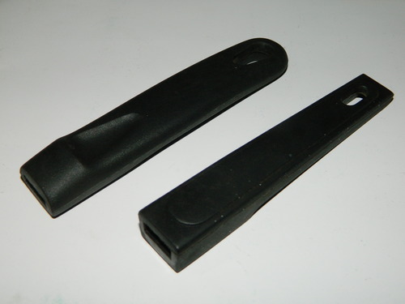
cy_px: 152
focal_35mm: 47
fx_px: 550
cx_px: 202
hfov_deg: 40.4
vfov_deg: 30.9
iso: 200
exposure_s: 1/50
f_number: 10.2
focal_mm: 8.4
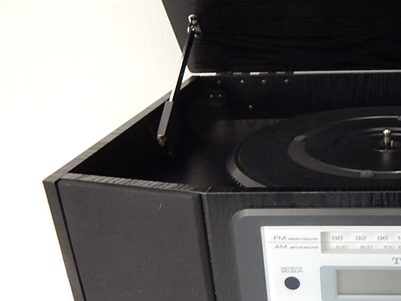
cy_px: 222
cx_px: 358
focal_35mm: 50
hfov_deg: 36.0
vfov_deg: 28.7
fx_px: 579
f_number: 3
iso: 400
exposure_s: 1/40
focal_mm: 4
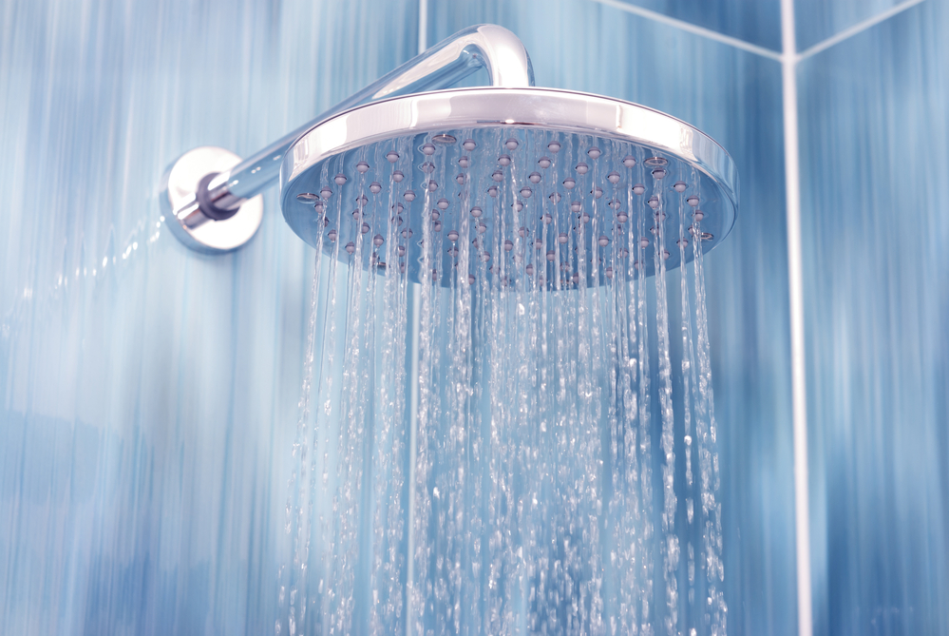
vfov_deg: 18.2
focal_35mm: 75
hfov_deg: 27.0
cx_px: 474
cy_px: 318
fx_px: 1980
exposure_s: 1/180
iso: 100
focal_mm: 50
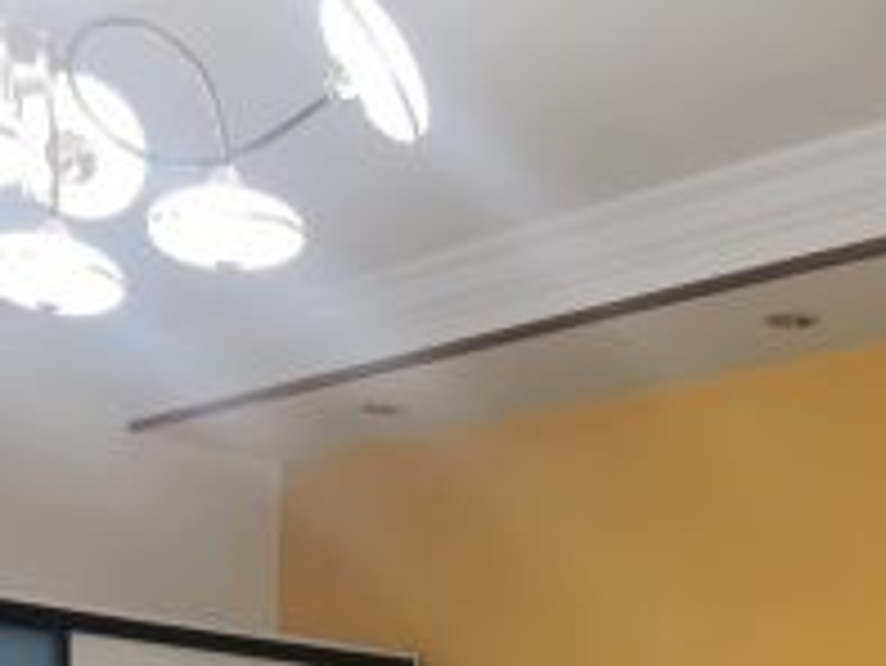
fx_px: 1870
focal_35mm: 73
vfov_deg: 15.8
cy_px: 1341
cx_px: 720
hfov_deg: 26.1
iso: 50
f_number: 1.8
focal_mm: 4.4
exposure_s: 1/100
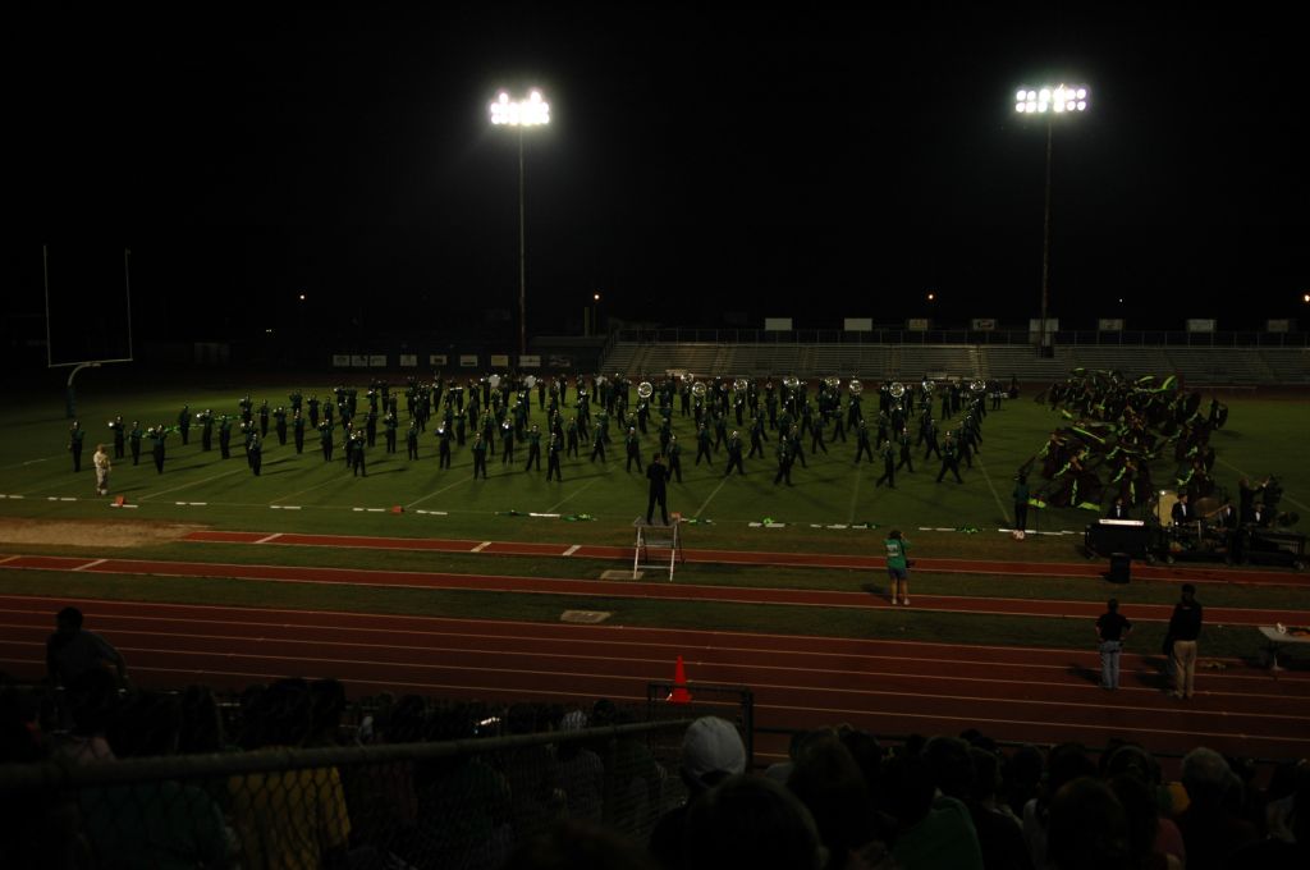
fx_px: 1199
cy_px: 435
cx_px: 655
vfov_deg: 39.9
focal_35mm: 33
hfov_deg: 57.3
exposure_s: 1/60
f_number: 2.8
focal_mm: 22
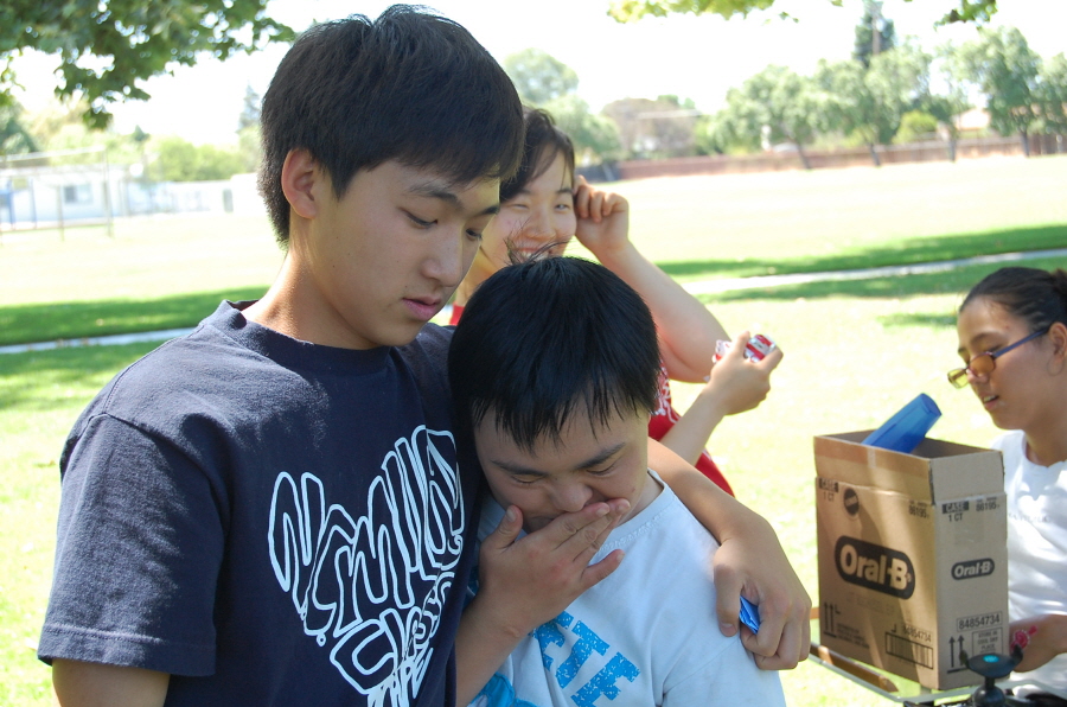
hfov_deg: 28.1
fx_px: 2129
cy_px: 354
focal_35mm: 72
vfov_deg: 18.8
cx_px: 534
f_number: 9
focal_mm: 48
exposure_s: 1/125
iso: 400
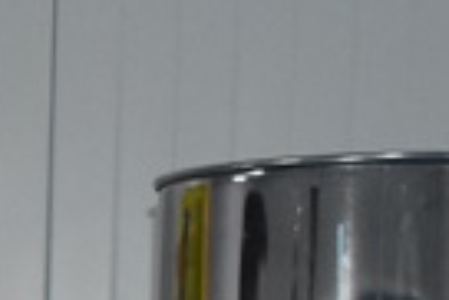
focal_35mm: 212
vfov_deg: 6.1
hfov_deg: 8.9
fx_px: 2647
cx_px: -574
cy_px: 799
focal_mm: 24
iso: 2500
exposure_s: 1/250
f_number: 4
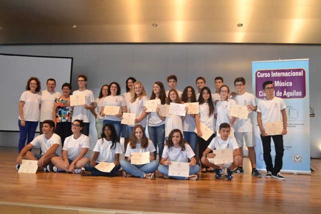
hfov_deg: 61.9
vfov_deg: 43.6
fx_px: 268
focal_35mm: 30
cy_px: 107
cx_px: 160
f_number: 3.5
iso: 720
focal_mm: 20
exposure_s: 1/60
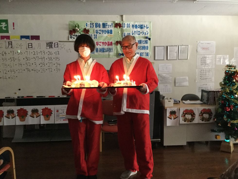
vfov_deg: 45.4
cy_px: 90
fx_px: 213
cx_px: 119
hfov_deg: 58.4
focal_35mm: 31
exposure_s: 1/15
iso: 500
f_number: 2.4
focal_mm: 3.3
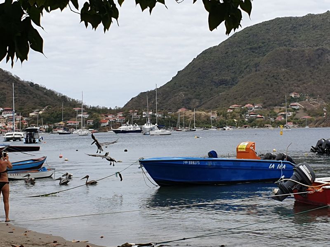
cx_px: 165
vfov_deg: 53.1
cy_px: 124
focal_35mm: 26
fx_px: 248
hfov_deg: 67.3
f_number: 2.4
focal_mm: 4.3
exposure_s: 1/1957
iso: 50
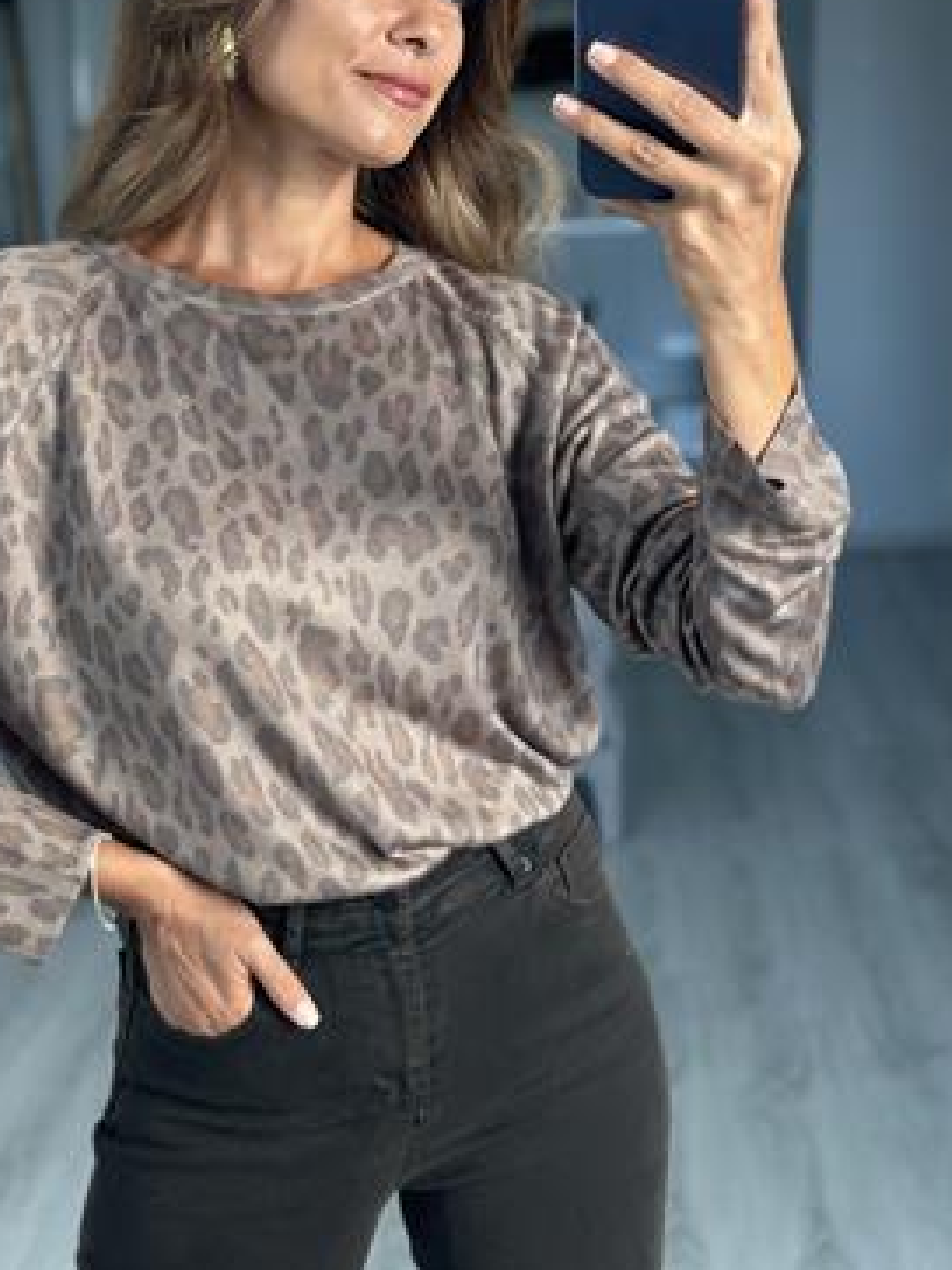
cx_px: 312
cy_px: 553
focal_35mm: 67
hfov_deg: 21.8
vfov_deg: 28.9
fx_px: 2458
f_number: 1.78
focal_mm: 6.86
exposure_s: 1/121
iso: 100
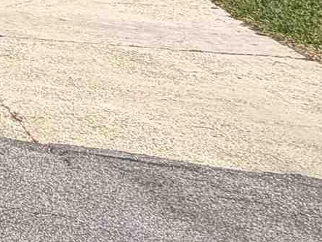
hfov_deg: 12.8
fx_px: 903
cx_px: -542
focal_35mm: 97
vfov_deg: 13.5
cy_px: -211
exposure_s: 1/876
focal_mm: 2.22
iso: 20
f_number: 2.2
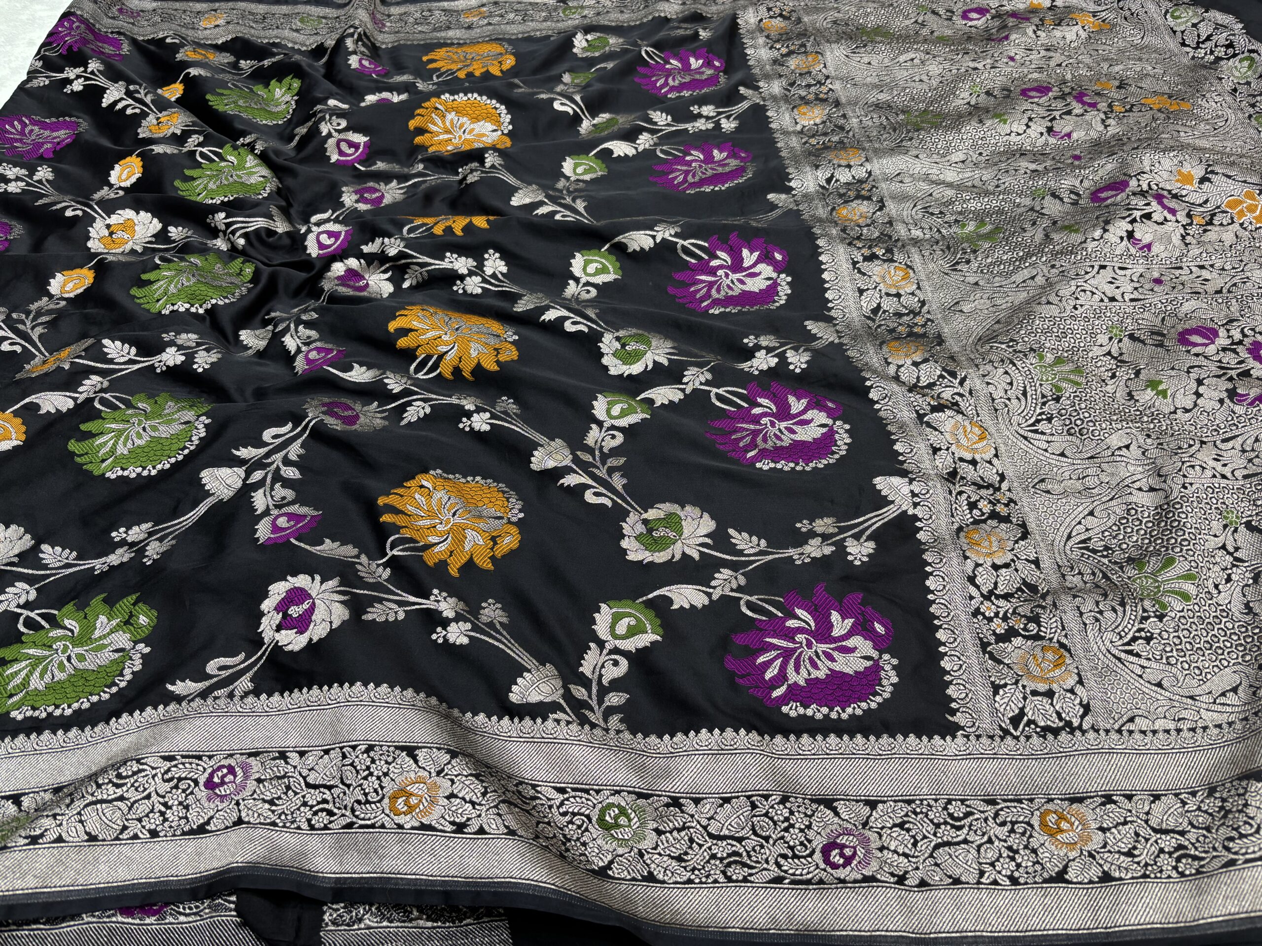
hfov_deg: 67.3
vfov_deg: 53.1
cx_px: 631
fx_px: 948
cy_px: 473
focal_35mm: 26
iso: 125
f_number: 1.6
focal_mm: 5.96
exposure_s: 1/50
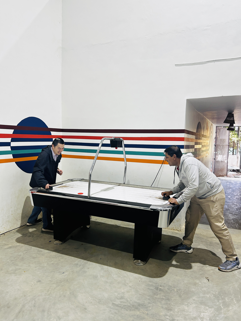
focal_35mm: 26
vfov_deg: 67.3
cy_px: 160
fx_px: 241
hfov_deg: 53.1
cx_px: 120
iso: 125
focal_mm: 5.7
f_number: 1.5
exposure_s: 1/100
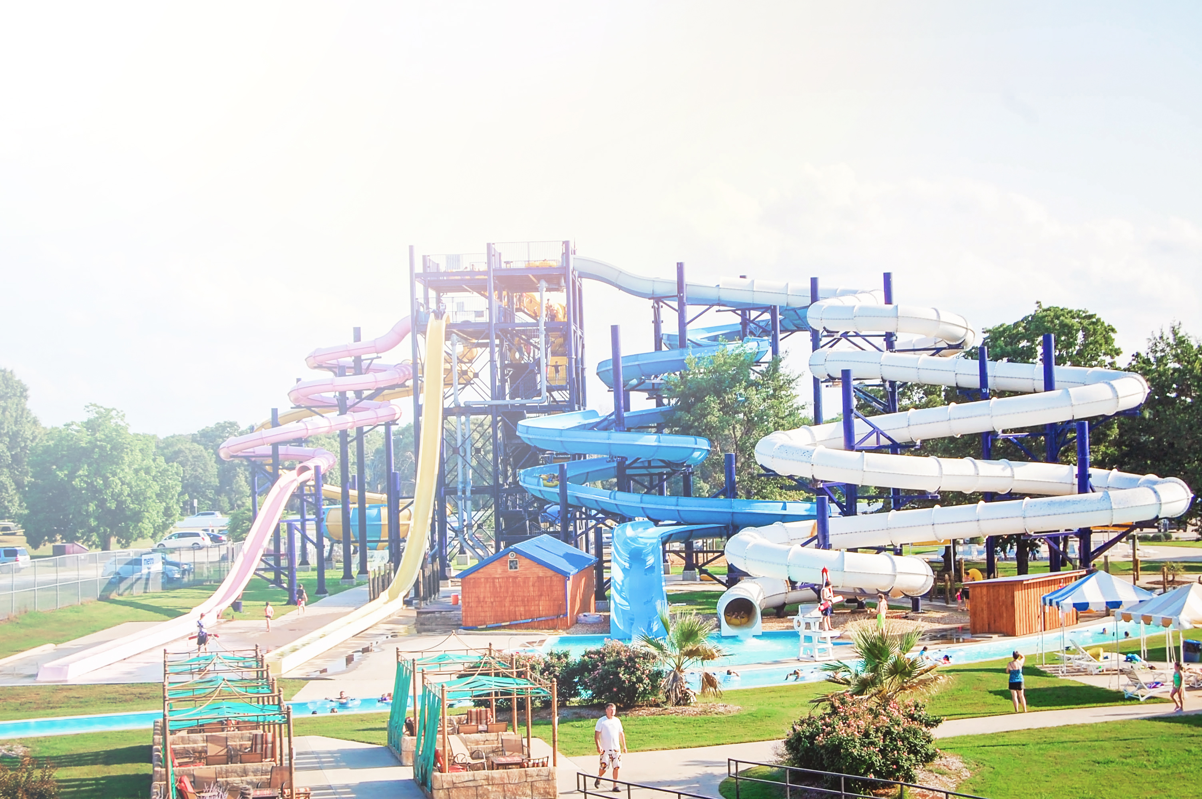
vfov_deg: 21.5
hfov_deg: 31.9
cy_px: 400
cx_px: 601
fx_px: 2102
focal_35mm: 63
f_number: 9
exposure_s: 1/320
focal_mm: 42
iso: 200
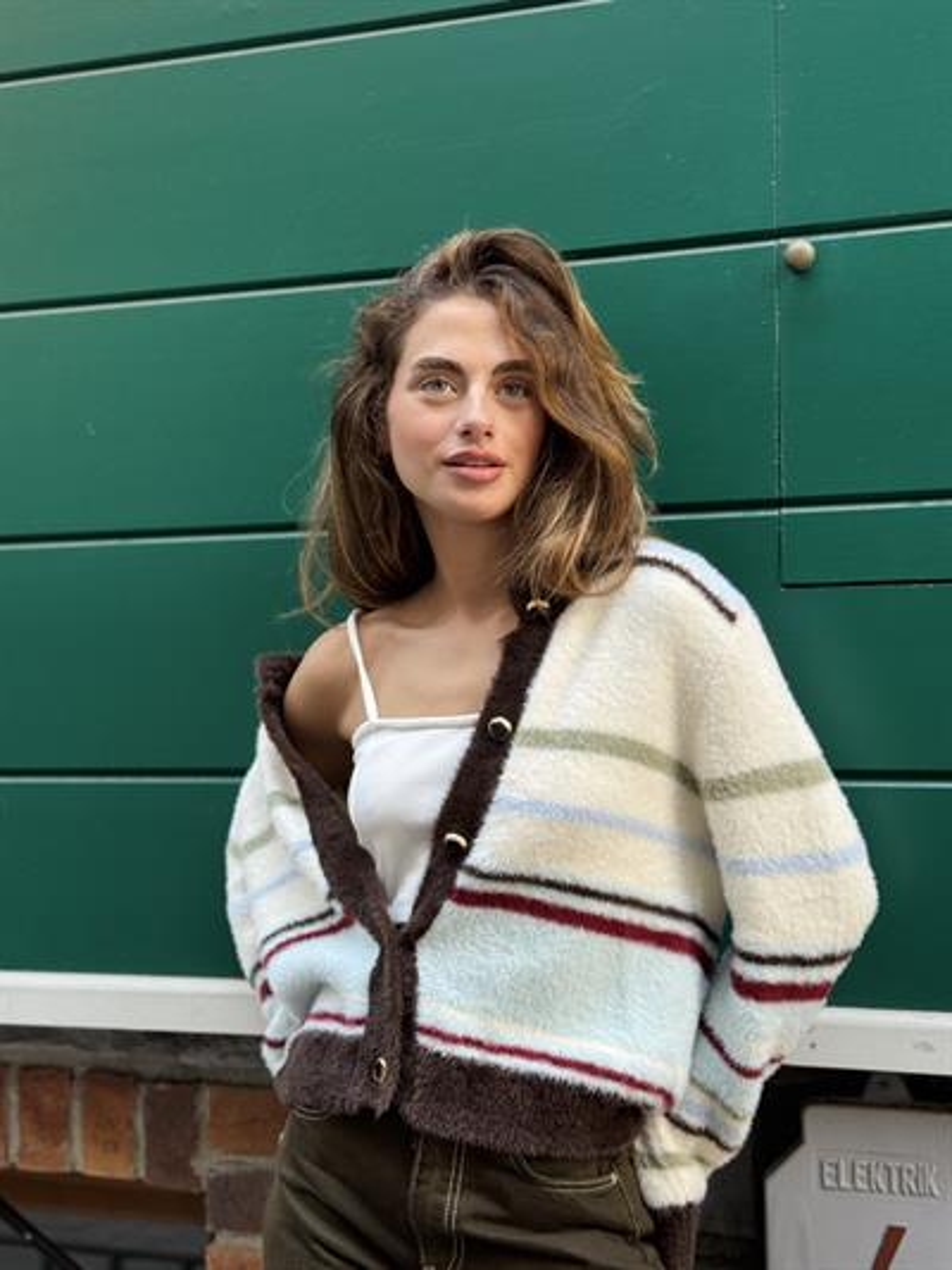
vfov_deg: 39.6
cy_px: 635
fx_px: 1759
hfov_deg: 30.3
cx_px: 476
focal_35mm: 48
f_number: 1.78
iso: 64
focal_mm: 6.76
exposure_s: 1/294
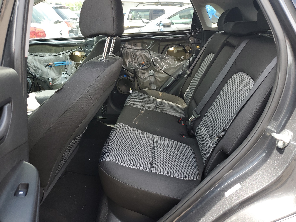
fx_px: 222
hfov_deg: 67.3
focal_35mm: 26
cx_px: 148
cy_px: 111
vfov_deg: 53.1
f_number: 1.5
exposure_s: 1/196
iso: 50
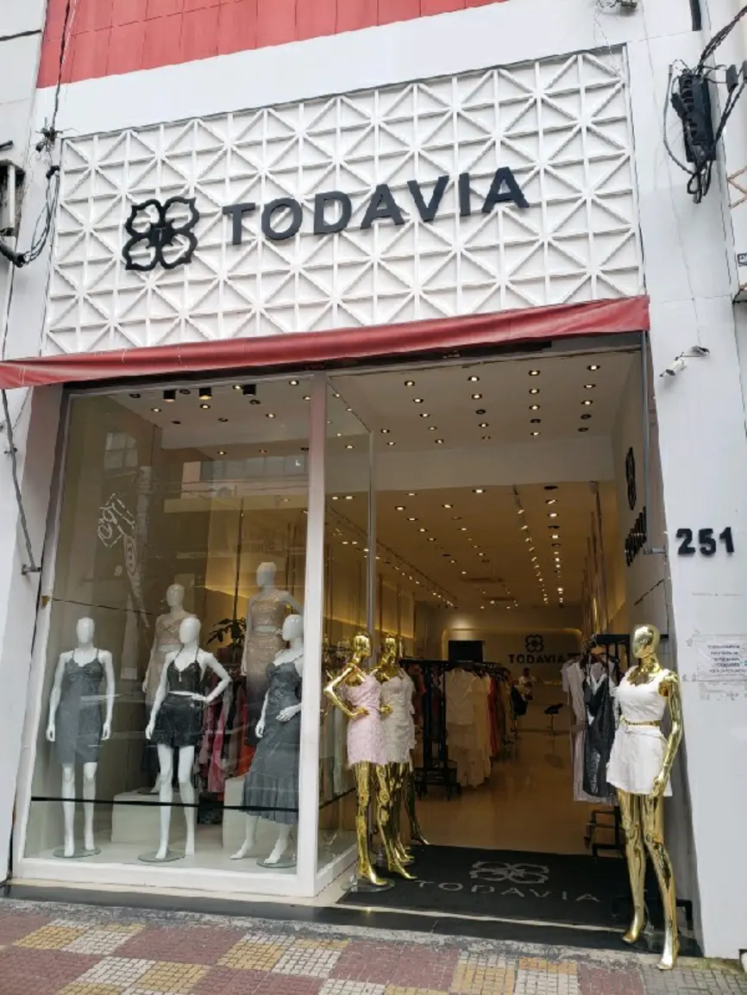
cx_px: 374
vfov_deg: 67.3
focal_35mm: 26
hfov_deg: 53.1
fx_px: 748
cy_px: 498
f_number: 2.4
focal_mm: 4.3
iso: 50
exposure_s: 1/357
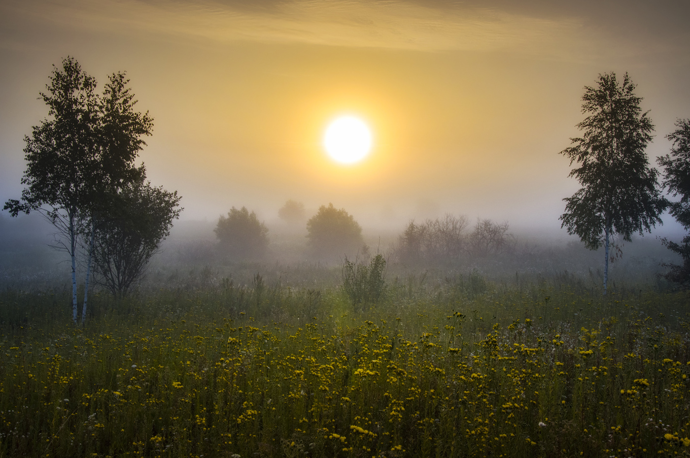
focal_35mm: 39
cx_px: 345
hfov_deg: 49.6
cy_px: 229
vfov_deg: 34.1
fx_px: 747
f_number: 11
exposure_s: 1/160
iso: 100
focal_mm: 26
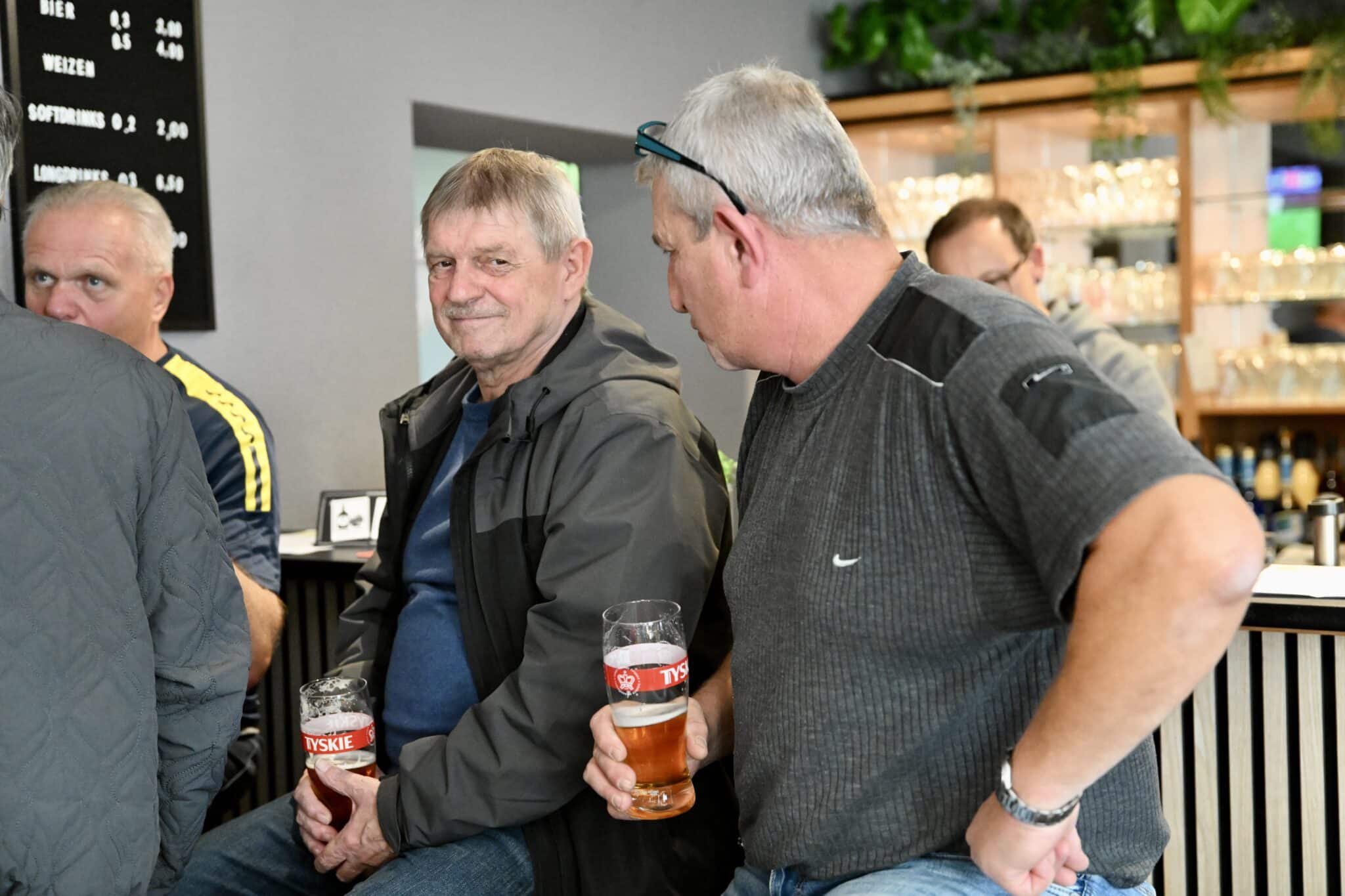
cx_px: 672
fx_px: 1942
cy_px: 448
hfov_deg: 38.2
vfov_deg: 26.0
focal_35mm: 52
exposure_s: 1/640
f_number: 2.8
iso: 8000
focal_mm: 52
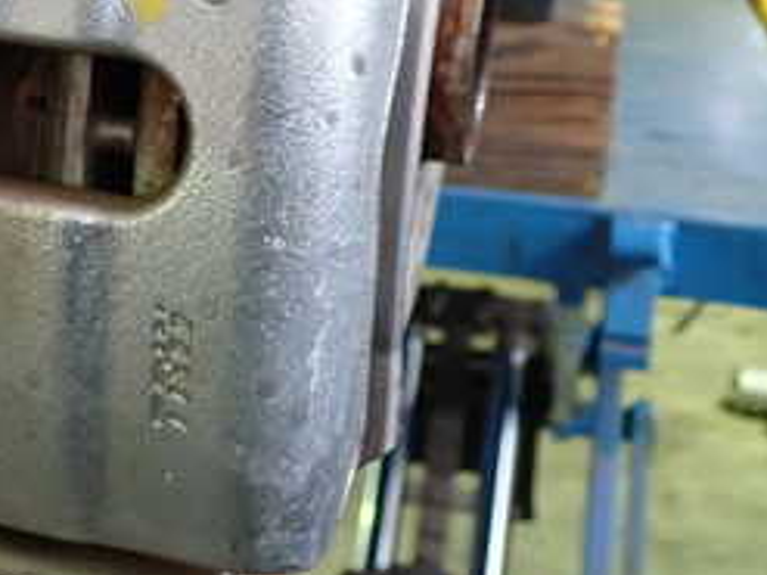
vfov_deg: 19.9
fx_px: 1617
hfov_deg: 25.5
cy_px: 99
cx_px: 25
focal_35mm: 73
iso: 500
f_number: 2.3
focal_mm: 5.4
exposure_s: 1/30
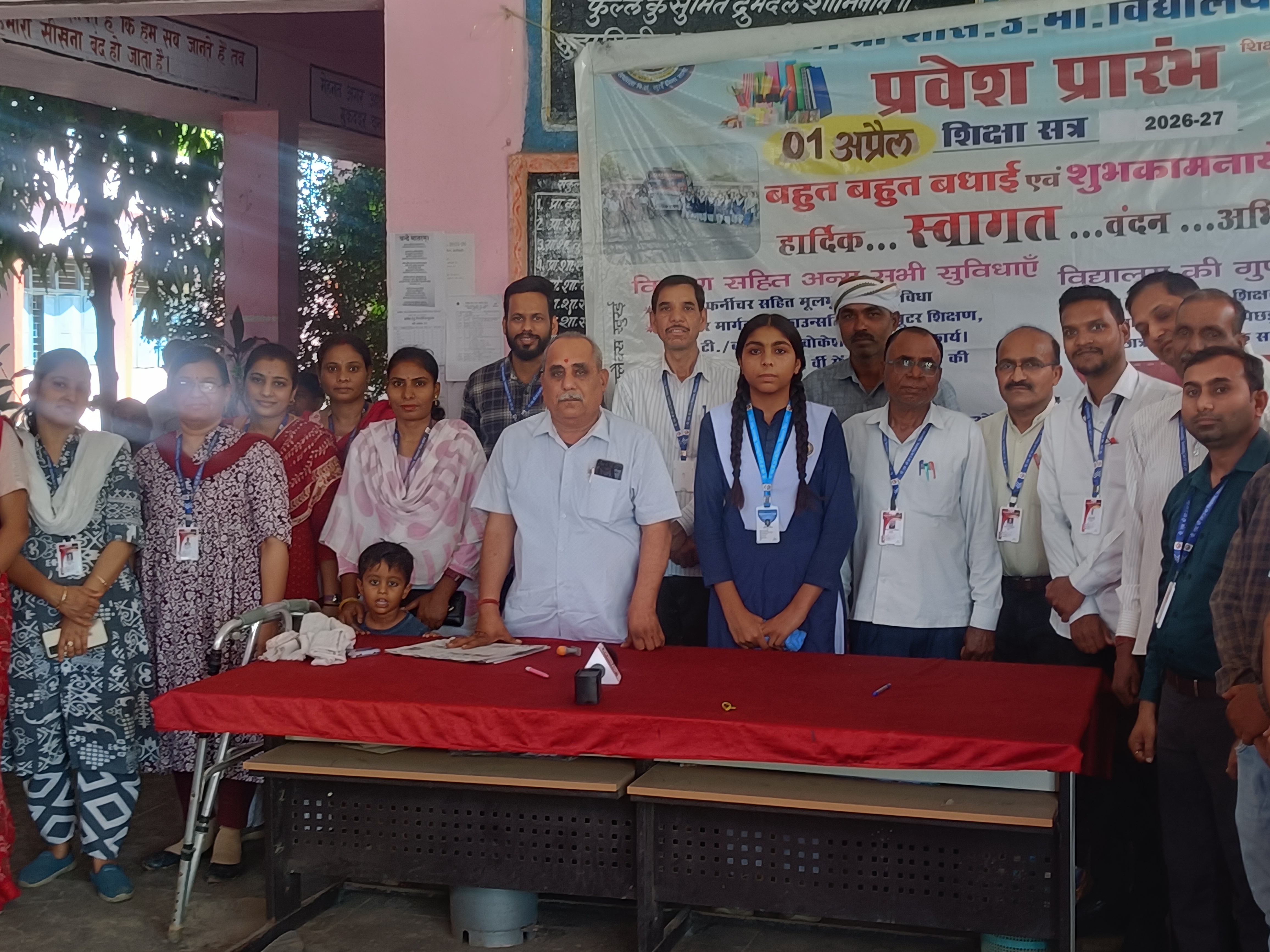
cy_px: 476
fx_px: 1834
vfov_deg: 29.1
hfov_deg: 38.2
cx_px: 635
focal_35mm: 50
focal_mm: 4.7
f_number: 1.7
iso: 681
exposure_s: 1/50
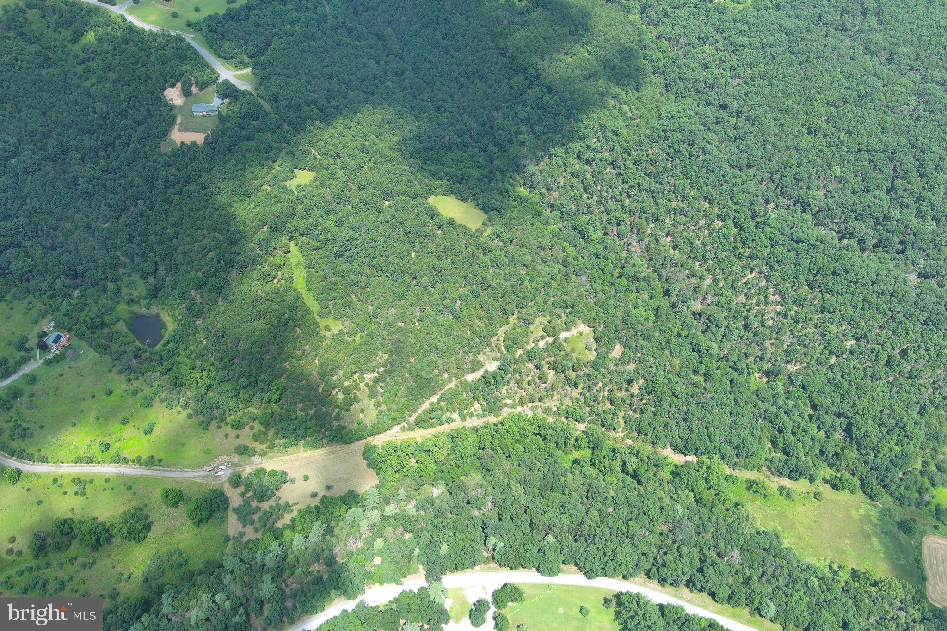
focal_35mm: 29
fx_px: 763
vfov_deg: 45.0
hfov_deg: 63.7
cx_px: 474
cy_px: 316
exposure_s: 1/437
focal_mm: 10.57
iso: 100
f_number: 2.8
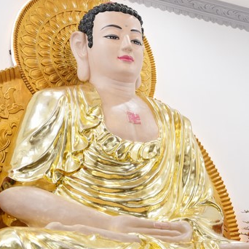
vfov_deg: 18.9
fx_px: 749
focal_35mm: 92
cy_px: 120
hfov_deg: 18.9
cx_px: 138
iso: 2500
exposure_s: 1/160
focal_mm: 57
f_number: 2.8
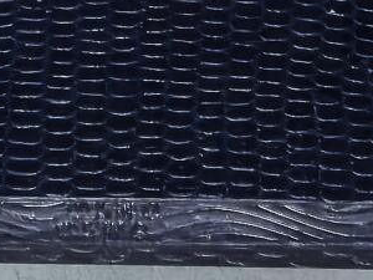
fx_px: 1207
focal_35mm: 112
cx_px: 180
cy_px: 545
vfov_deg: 11.9
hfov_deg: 17.6
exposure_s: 1/50
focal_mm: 1.68
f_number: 2.2
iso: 160
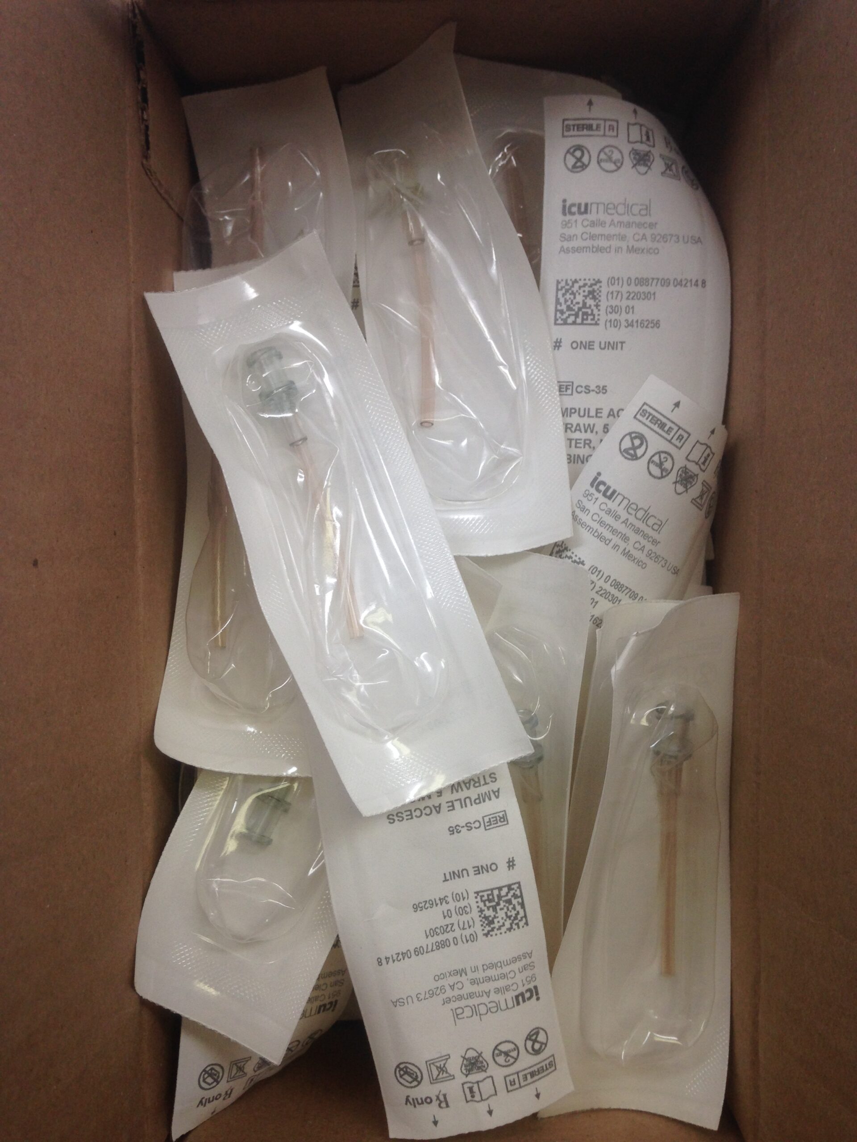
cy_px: 571
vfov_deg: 55.4
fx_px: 1089
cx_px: 428
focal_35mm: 33
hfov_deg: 42.9
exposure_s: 1/60
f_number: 2.4
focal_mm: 4.12
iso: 64
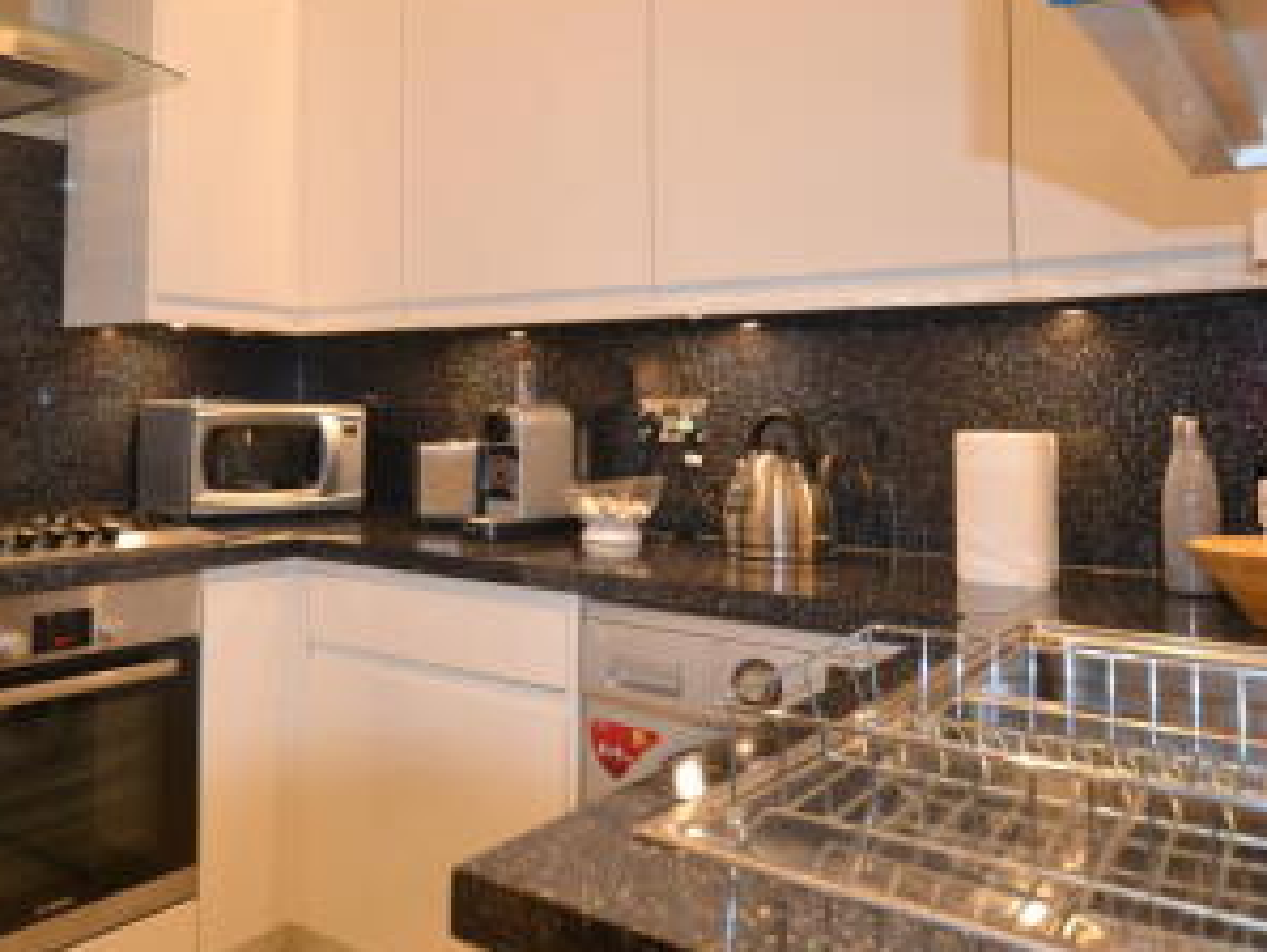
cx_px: 387
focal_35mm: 23
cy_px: 346
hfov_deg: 70.9
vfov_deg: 58.1
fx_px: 843
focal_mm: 10
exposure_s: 1/60
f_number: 3.5
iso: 800
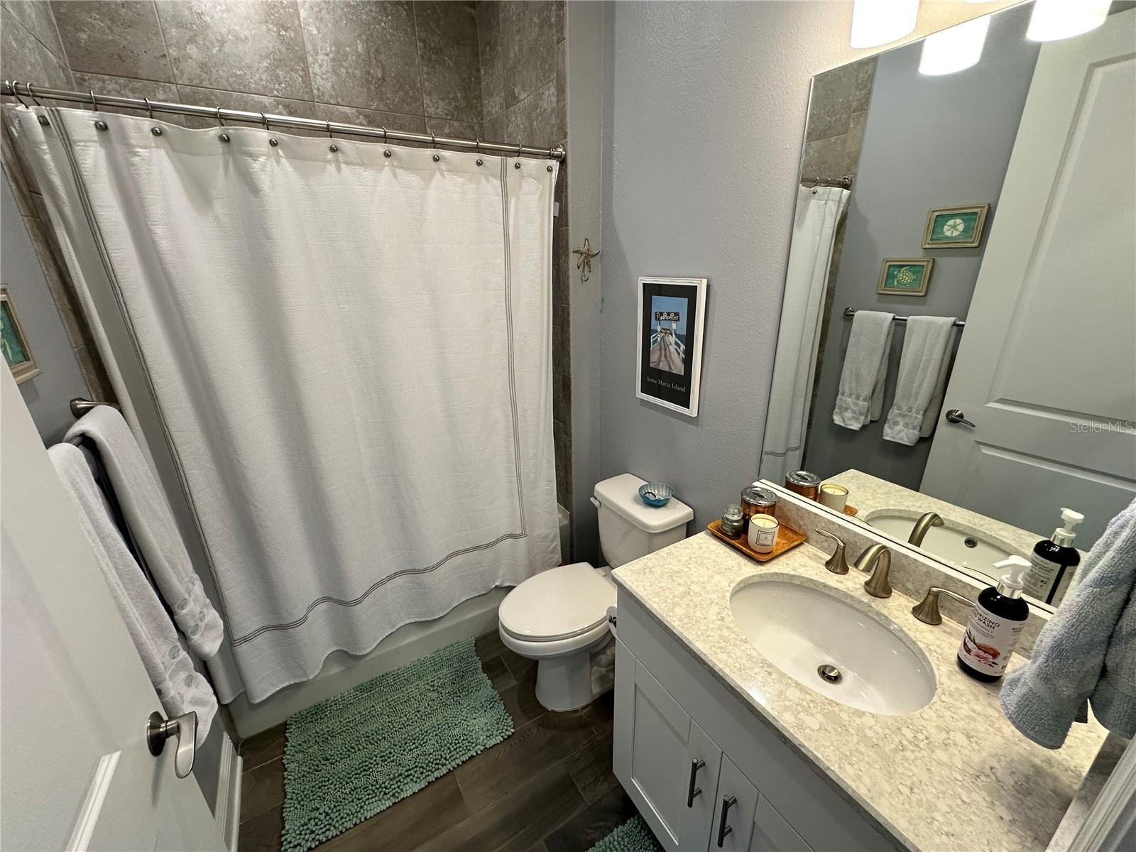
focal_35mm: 14
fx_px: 459
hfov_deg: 102.1
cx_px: 568
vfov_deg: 85.7
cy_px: 426
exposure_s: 1/120
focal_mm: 2.22
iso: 200
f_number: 2.2
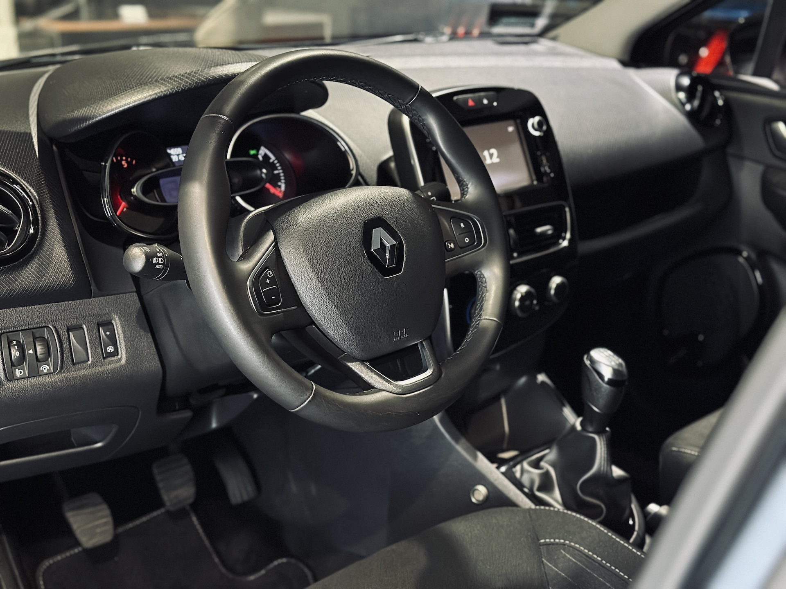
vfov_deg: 30.3
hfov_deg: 39.7
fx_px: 1090
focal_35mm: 48
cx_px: 393
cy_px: 294
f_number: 1.78
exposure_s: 1/30
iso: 1000
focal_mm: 6.86
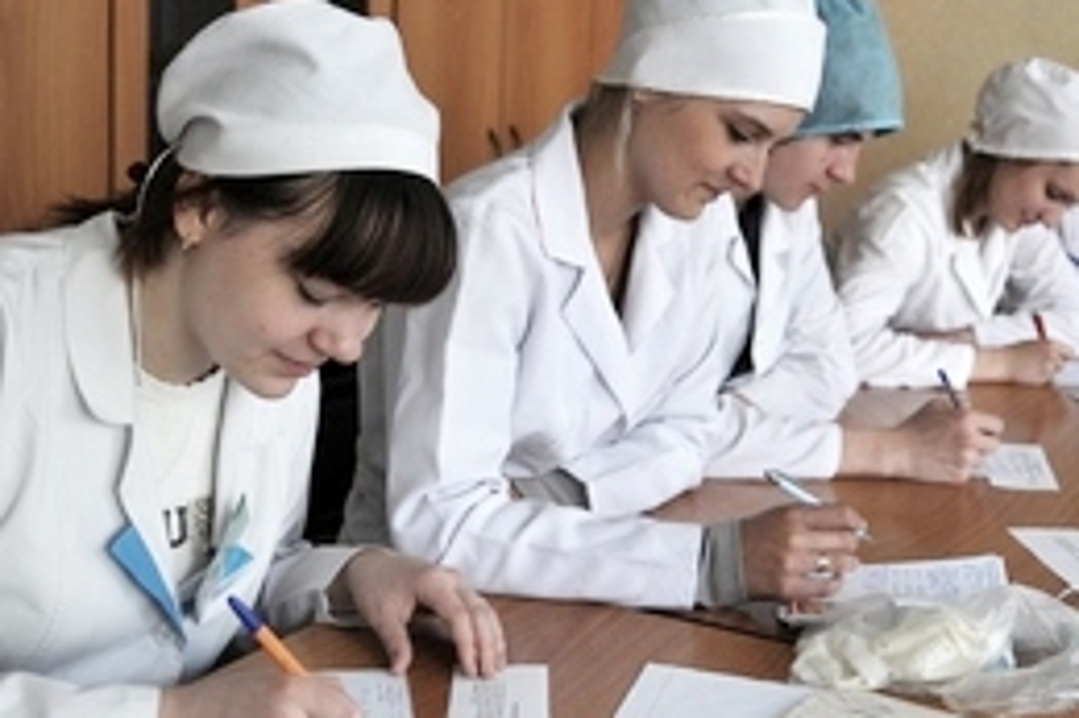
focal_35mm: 97
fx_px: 2905
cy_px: 278
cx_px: 573
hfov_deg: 21.0
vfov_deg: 14.1
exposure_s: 1/100
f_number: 2.8
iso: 320
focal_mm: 42
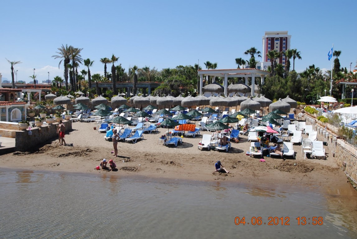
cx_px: 178
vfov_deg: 43.7
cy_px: 120
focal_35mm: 30
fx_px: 298
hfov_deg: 61.9
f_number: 8
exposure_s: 1/250
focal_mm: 20
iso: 100
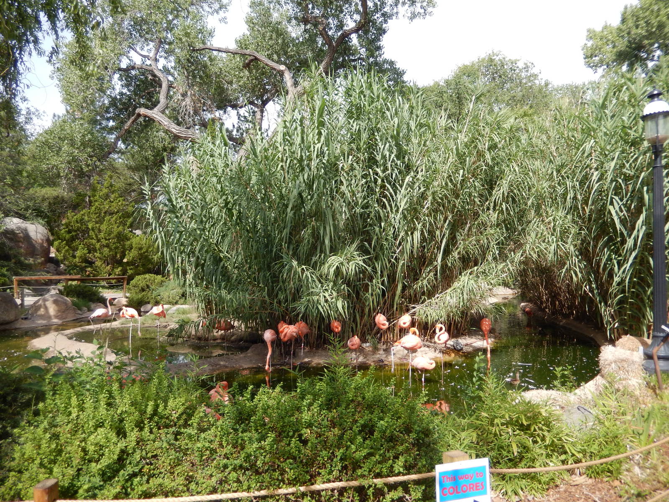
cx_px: 334
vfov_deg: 54.9
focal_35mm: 25
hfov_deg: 69.4
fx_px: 483
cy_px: 251
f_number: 3.4
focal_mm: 4.5
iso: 125
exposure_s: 1/500
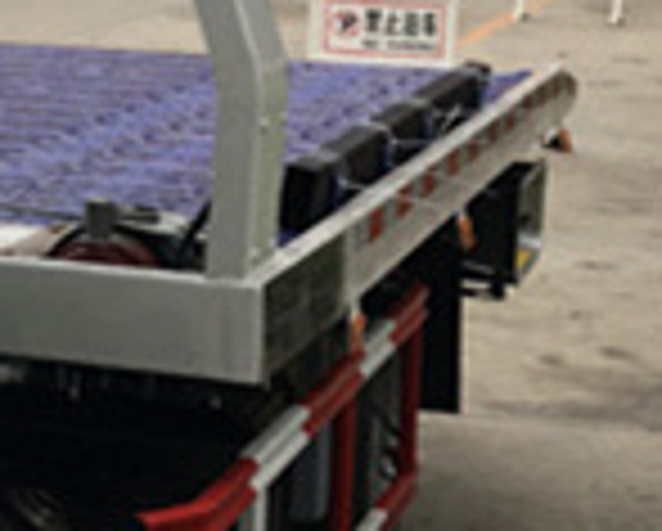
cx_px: -721
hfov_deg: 11.2
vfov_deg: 10.0
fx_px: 3021
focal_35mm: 154
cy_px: 40
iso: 25
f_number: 2.2
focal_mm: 4.15
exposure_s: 1/100
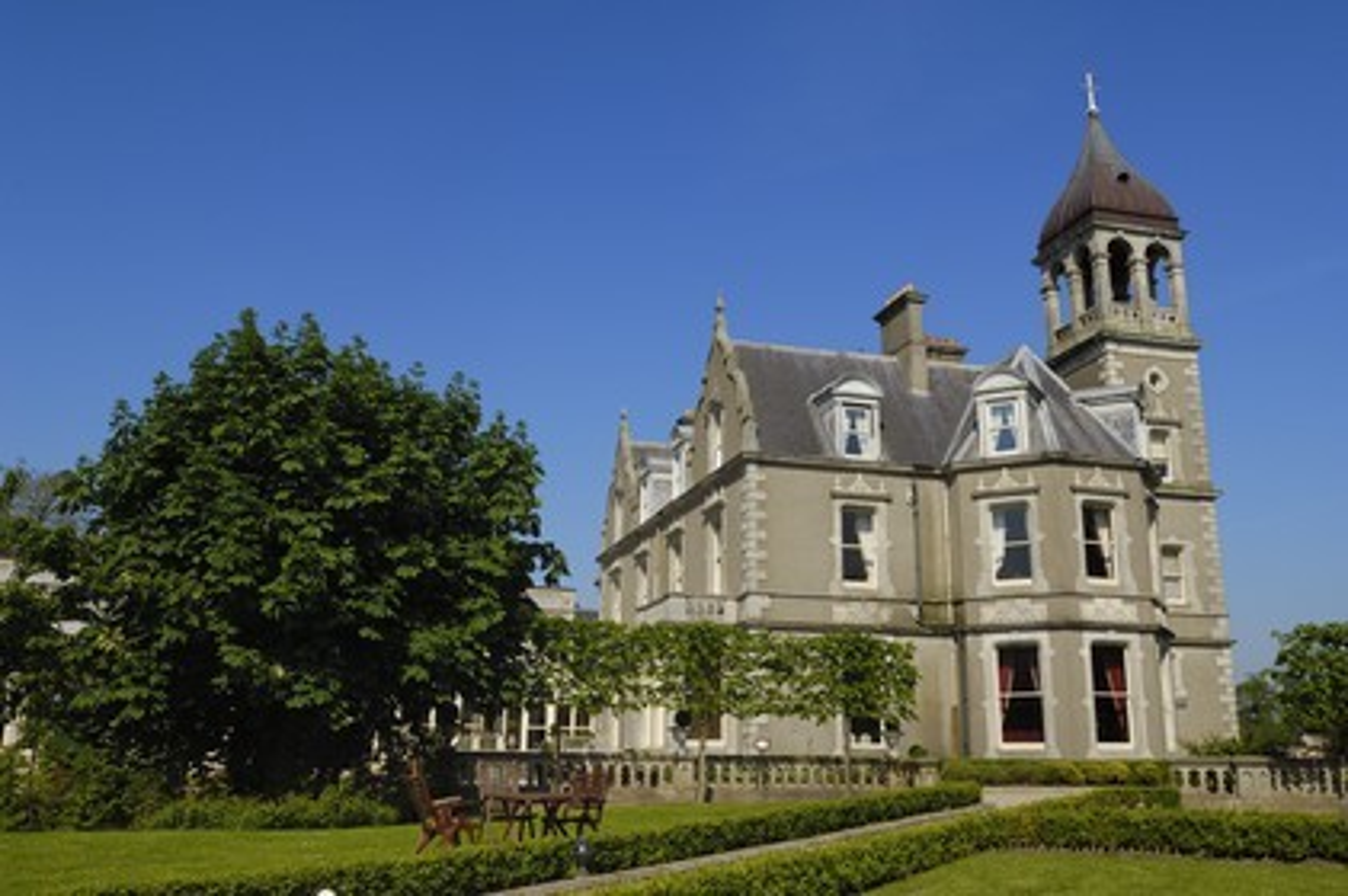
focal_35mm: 30
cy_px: 448
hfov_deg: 62.0
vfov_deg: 43.5
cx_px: 674
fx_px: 1122
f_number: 11
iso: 100
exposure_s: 1/160
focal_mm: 20
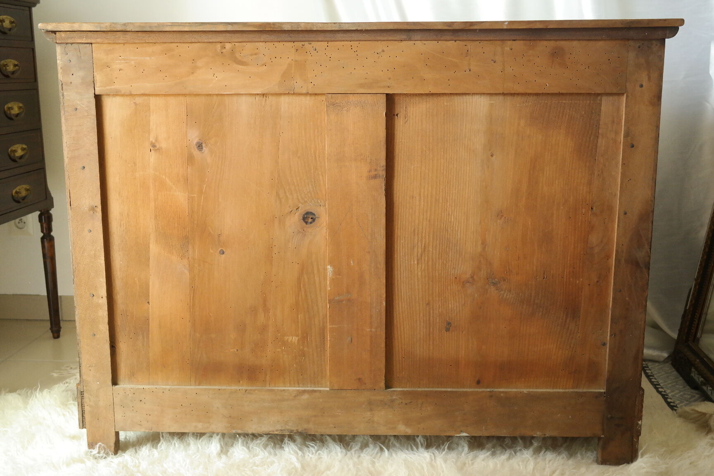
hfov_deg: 45.4
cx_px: 357
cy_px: 238
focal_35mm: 43
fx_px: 853
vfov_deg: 31.2
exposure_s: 1/30
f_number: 5.6
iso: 1600
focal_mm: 28
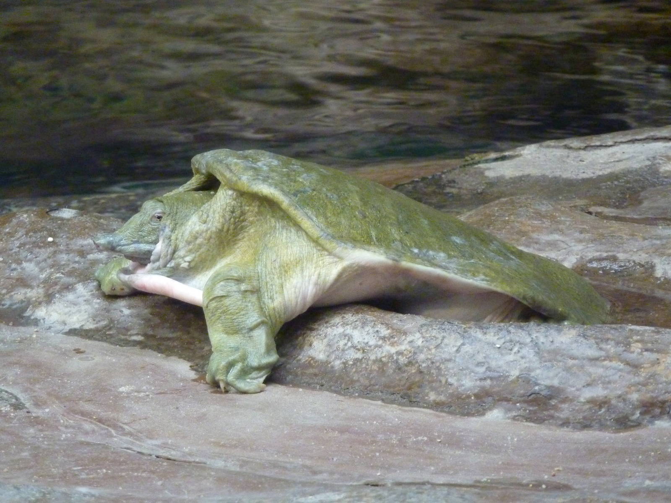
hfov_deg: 9.4
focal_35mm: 210
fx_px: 4071
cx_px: 336
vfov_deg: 7.1
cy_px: 252
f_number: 4.6
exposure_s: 1/40
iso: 800
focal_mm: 34.4
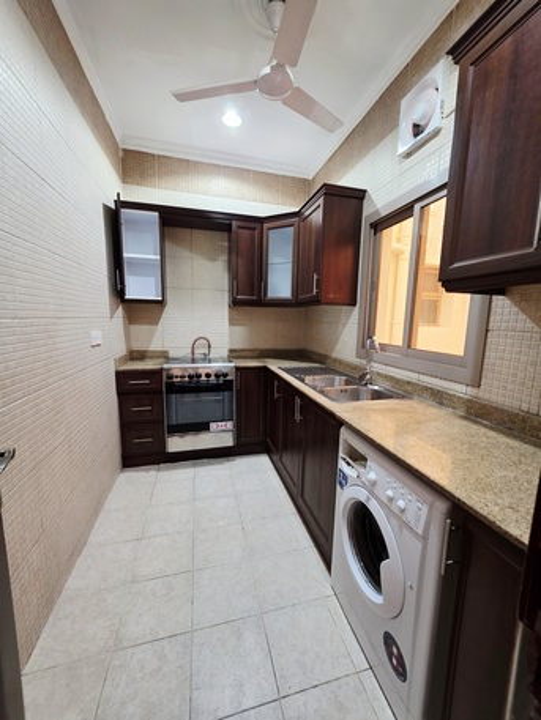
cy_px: 360
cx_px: 270
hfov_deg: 89.9
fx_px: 271
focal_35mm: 13
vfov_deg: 106.2
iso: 200
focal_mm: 2.2
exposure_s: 1/50.3
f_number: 1.9
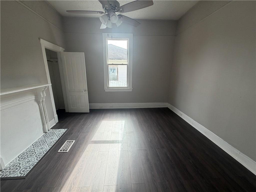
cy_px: 96
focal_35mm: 14
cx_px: 128
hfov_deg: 102.1
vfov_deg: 85.7
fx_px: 104
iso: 64
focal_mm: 2.22
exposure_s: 1/121
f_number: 2.2
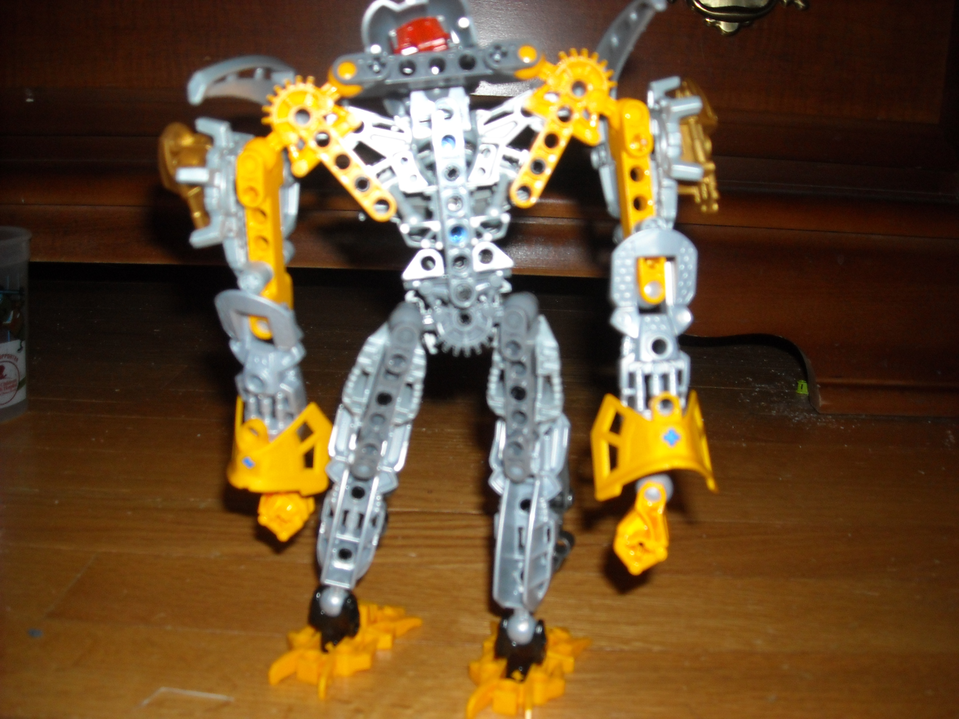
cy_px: 360
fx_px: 970
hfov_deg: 52.6
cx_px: 480
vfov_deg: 40.7
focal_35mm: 35
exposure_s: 1/60
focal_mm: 5.7
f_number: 2.8
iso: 200
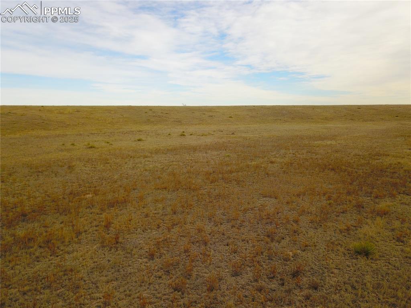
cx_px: 206
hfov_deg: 67.3
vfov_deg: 53.0
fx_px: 309
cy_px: 154
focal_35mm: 26
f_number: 2.2
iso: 100
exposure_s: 1/961
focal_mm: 4.73
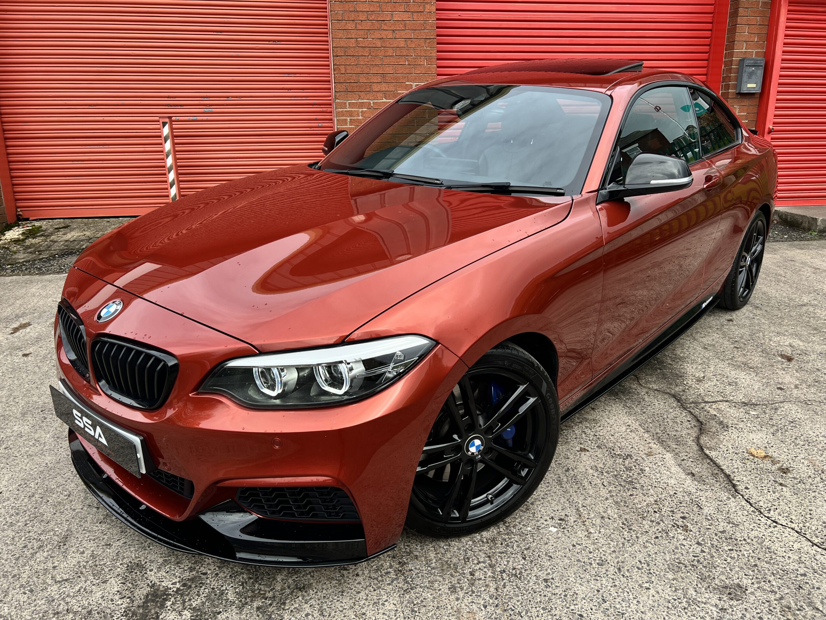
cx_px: 413
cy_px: 310
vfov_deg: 53.1
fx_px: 620
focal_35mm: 26
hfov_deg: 67.3
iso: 50
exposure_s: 1/803
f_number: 1.5
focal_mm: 5.7
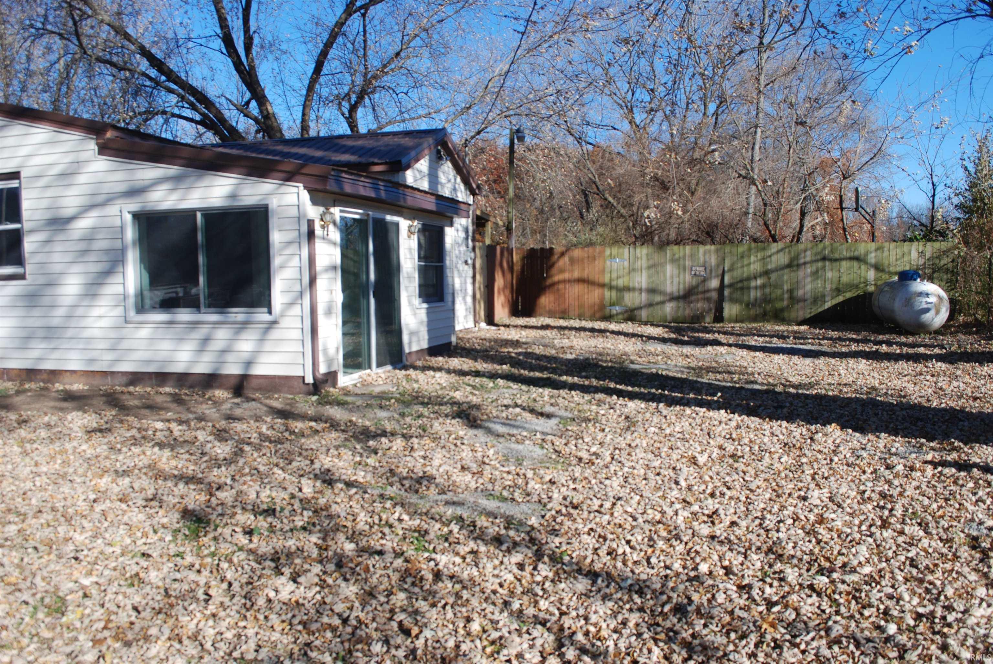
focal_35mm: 27
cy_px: 332
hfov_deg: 67.3
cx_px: 496
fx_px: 746
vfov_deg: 48.0
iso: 100
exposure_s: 1/200
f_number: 7.1
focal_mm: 18
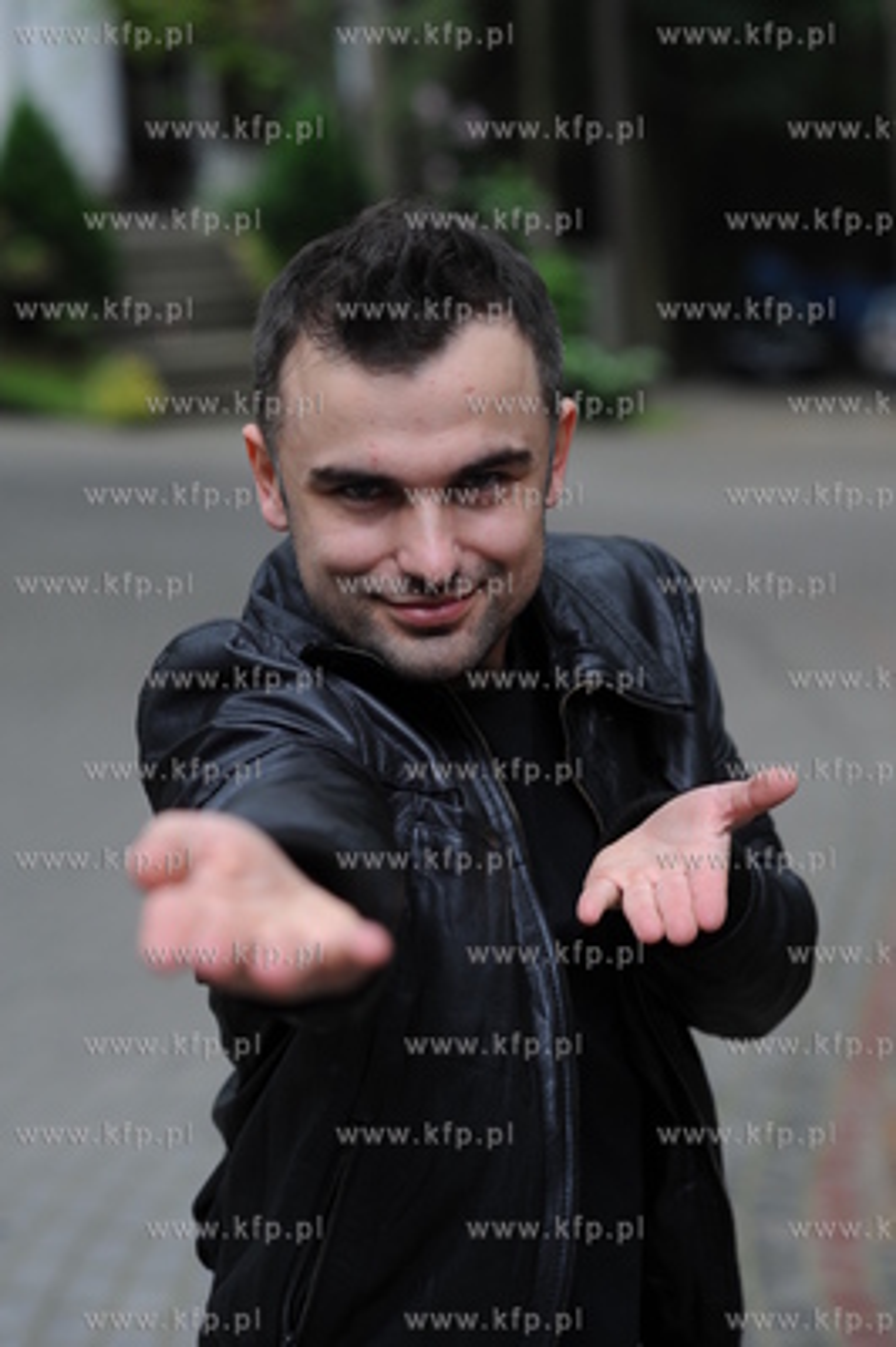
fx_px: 3179
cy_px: 674
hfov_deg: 16.0
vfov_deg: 23.9
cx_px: 448
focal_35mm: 85
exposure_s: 1/200
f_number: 4
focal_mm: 85
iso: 400
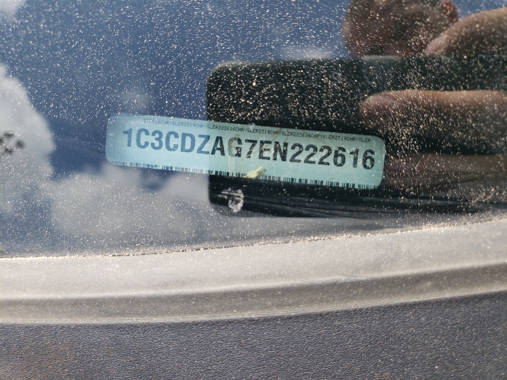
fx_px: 381
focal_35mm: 26
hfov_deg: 67.3
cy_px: 190
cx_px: 254
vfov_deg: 53.1
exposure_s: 1/588
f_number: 1.5
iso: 50
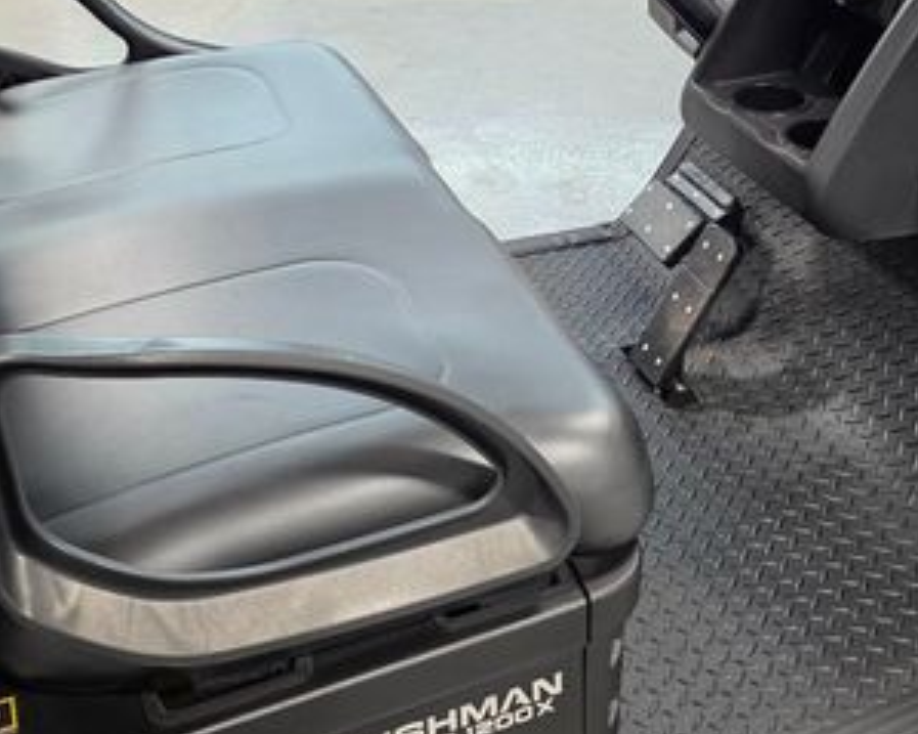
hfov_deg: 38.5
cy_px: 264
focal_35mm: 48
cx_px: 583
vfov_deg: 31.3
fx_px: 1304
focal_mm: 6.3
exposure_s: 1/120
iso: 250
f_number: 1.7
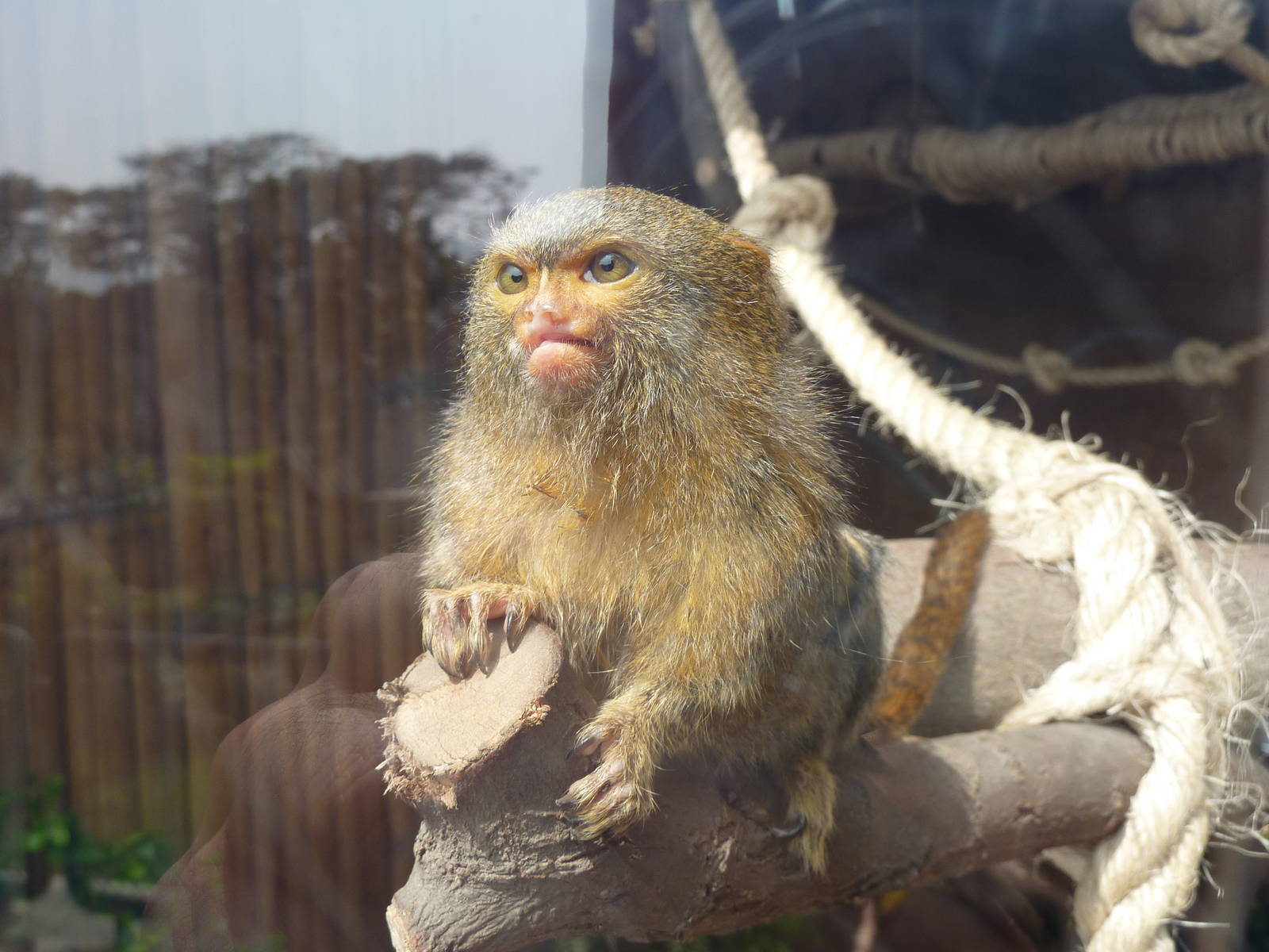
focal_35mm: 32
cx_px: 634
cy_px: 476
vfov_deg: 44.2
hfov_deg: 56.8
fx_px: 1173
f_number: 4
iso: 80
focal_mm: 5.3
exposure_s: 1/250
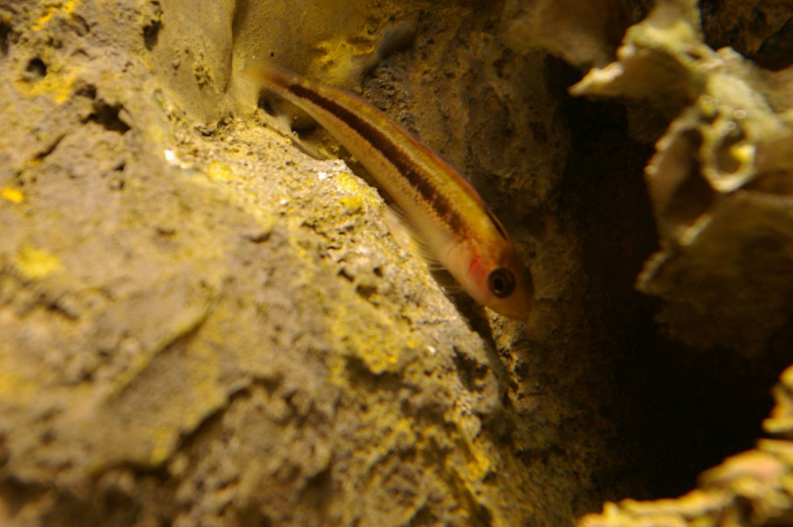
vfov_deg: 16.5
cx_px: 396
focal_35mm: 82
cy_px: 264
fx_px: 1816
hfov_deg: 24.6
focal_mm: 55
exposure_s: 1/4
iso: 400
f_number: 8
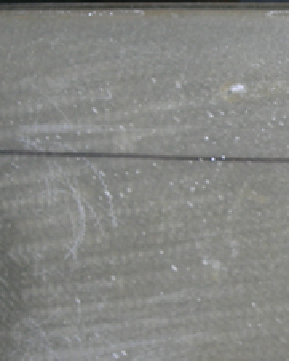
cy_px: 160
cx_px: 362
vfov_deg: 18.3
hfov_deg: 14.2
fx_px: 1122
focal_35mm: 105
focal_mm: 7.8
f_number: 4.8
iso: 64
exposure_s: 1/60.1
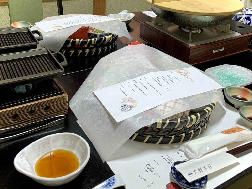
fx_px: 189
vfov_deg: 53.1
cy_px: 94
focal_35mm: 26
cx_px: 126
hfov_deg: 67.3
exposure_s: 1/60
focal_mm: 4.25
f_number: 1.8
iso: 125
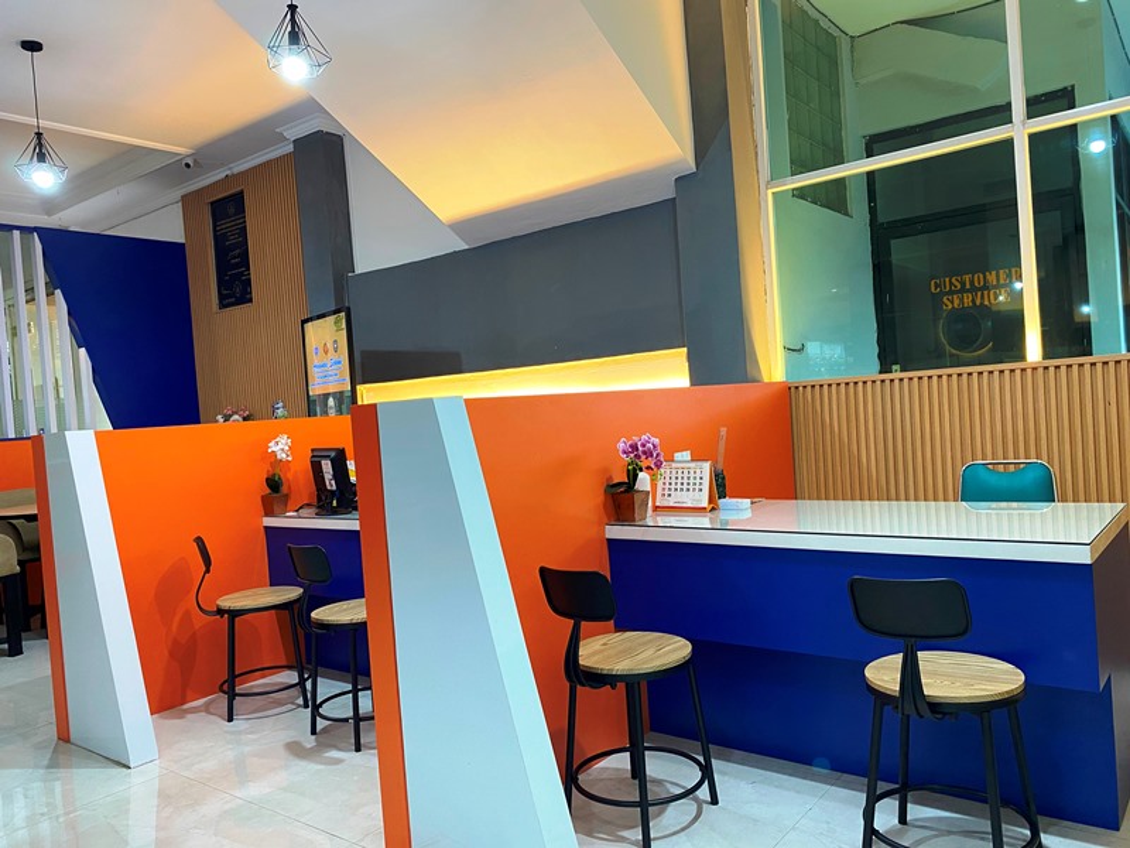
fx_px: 849
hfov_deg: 67.3
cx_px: 565
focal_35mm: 26
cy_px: 424
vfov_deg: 53.1
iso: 160
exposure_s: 1/50
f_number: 1.8
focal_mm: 4.25
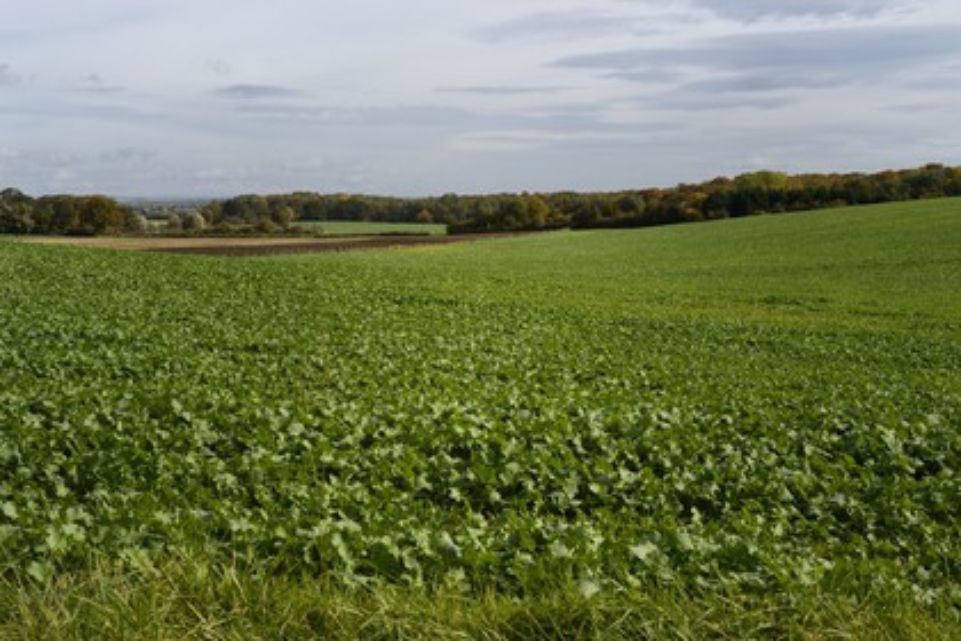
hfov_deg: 32.4
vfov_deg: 21.9
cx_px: 480
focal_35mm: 62
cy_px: 320
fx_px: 1655
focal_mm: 62
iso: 200
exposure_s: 1/200
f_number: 16
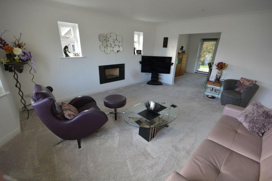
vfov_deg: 77.3
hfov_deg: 100.4
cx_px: 136
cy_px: 90
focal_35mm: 15
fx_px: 113
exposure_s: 1/15
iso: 400
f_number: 8
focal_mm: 10
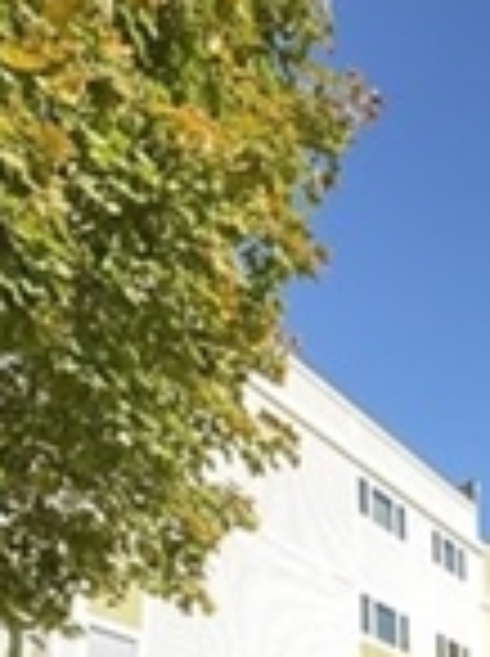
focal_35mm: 49
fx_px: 928
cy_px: 758
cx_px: 483
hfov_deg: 27.9
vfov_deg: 33.0
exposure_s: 1/171
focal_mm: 2.22
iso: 64
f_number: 2.2
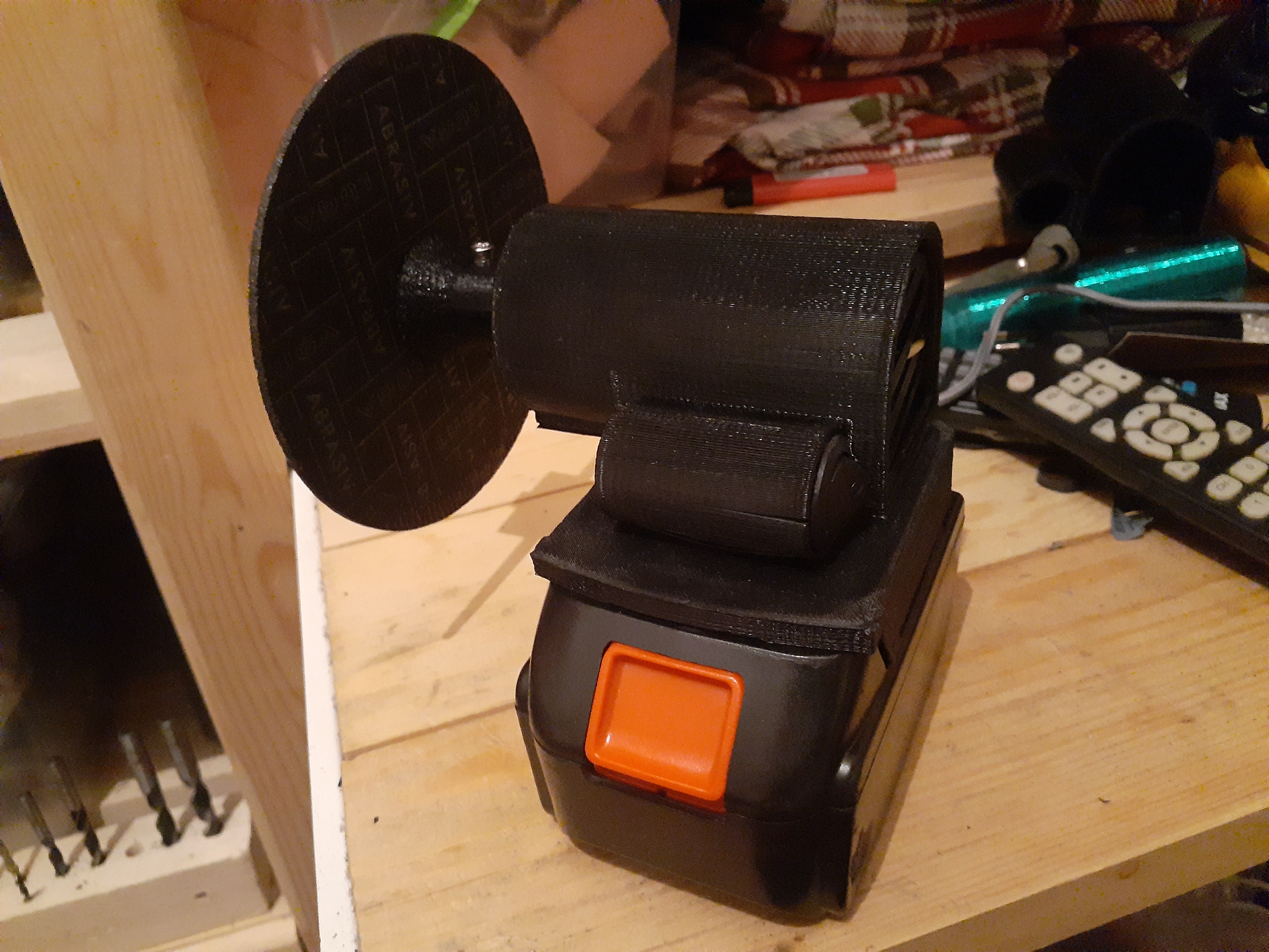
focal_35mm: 27
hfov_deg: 65.3
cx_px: 634
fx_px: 990
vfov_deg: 51.4
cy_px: 476
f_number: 1.9
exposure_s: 1/20
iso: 1250
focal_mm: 3.6
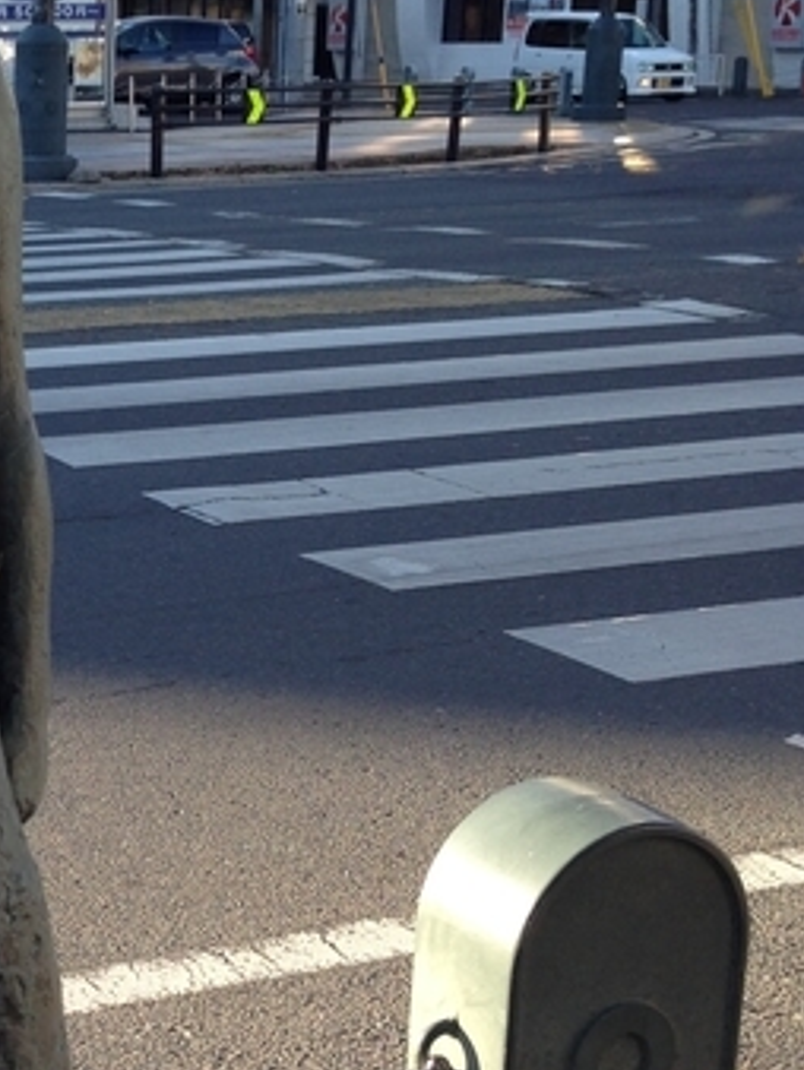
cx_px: -120
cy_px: 687
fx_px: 2412
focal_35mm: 78
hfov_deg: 18.1
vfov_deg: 24.9
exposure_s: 1/251
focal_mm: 4.12
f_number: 2.4
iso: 50
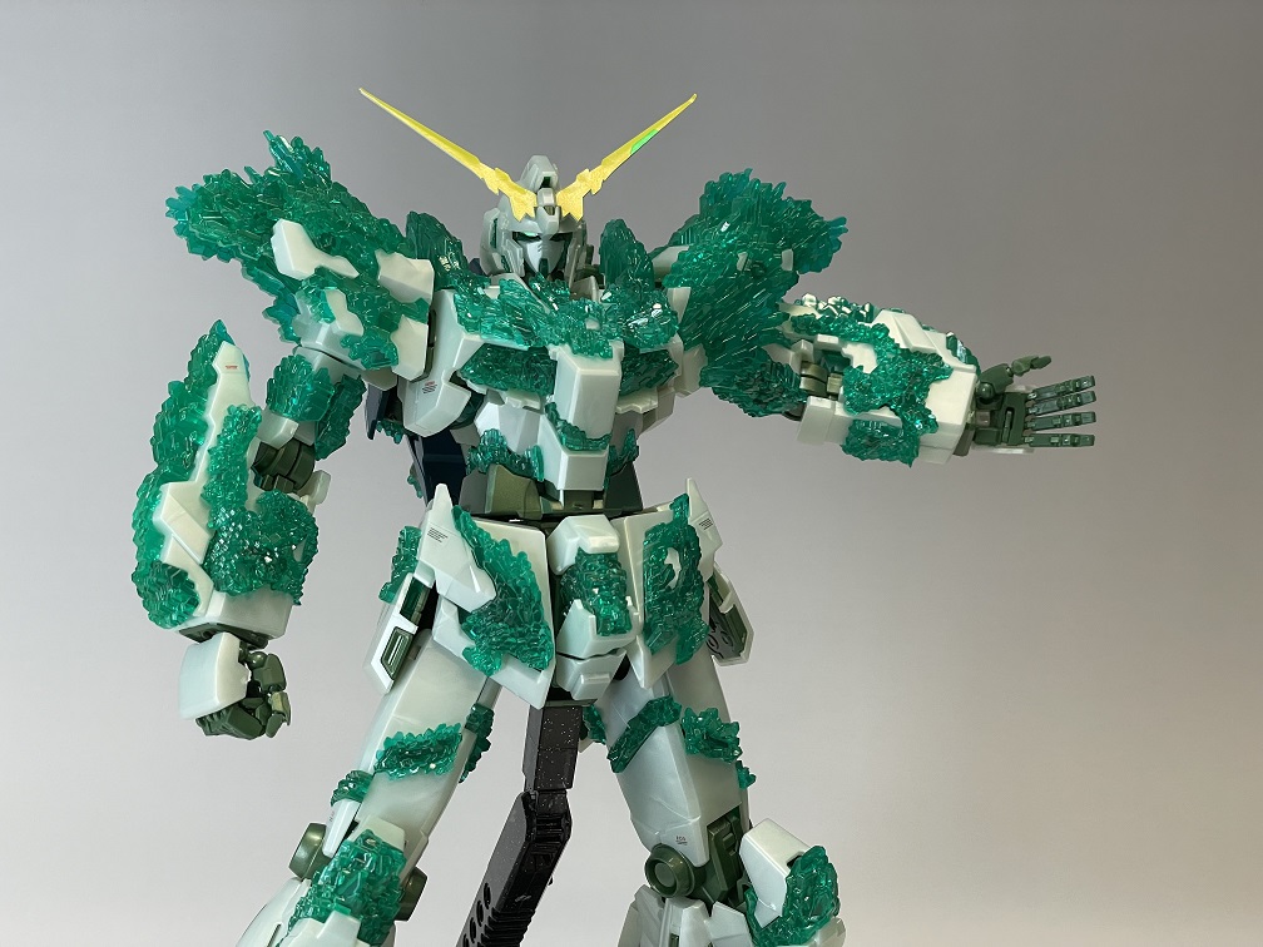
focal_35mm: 52
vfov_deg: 28.0
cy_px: 474
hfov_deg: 36.8
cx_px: 632
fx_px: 1897
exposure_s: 1/120
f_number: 2
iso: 125
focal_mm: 6
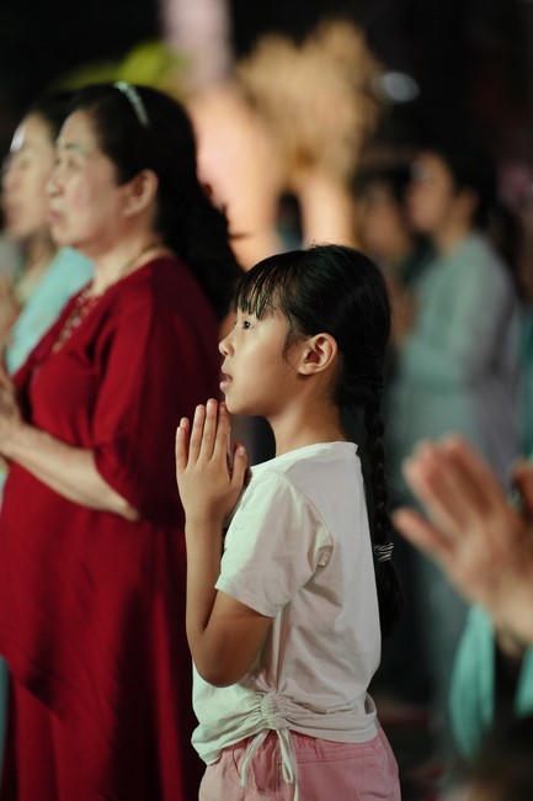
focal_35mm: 150
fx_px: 3333
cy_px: 400
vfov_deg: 13.7
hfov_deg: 9.1
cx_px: 266
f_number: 2.8
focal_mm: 150
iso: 3200
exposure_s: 1/100
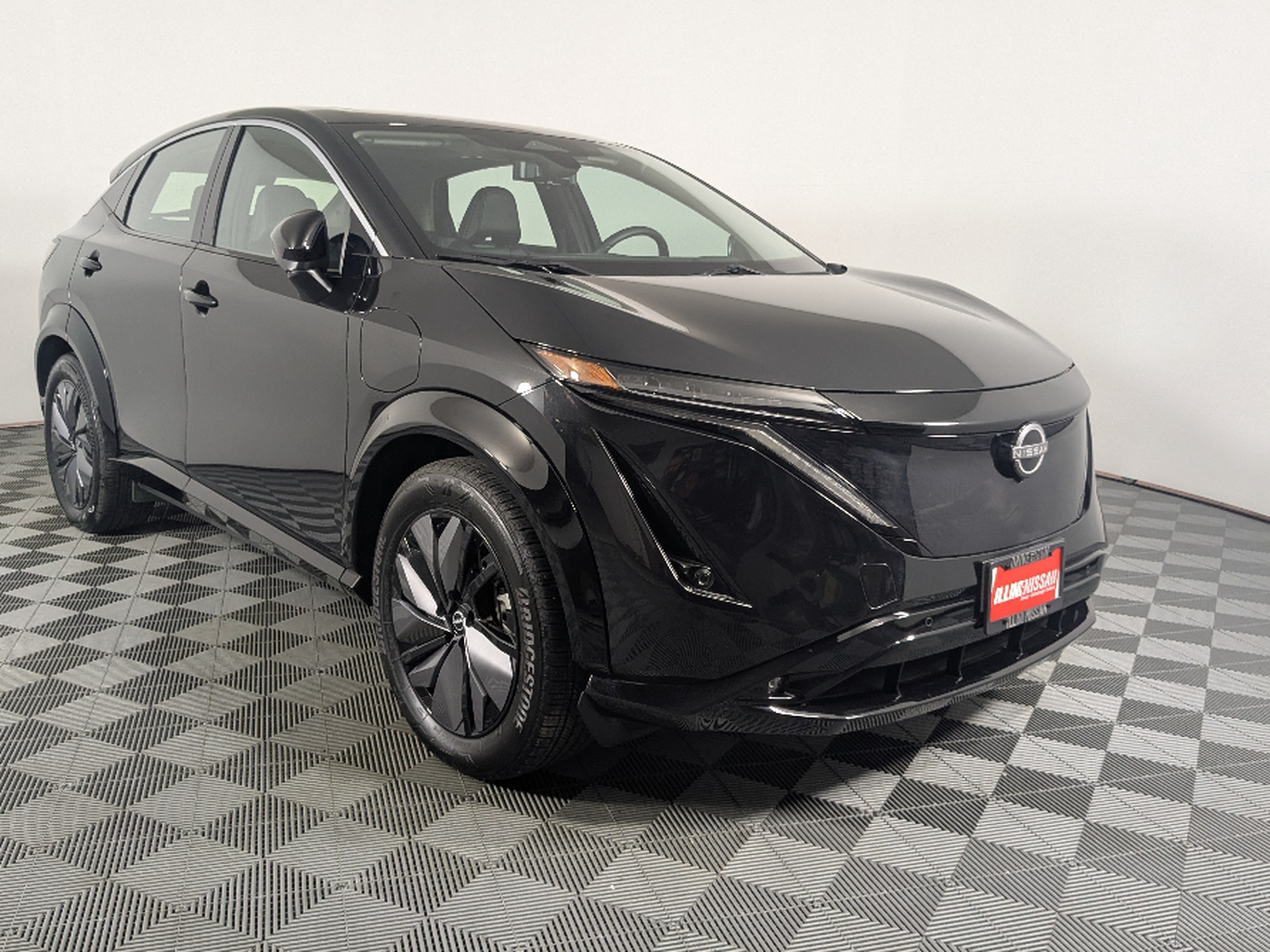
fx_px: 1137
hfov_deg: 58.3
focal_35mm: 31
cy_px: 474
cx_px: 607
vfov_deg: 45.4
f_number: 1.73
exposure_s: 1/120
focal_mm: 4.38
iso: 94
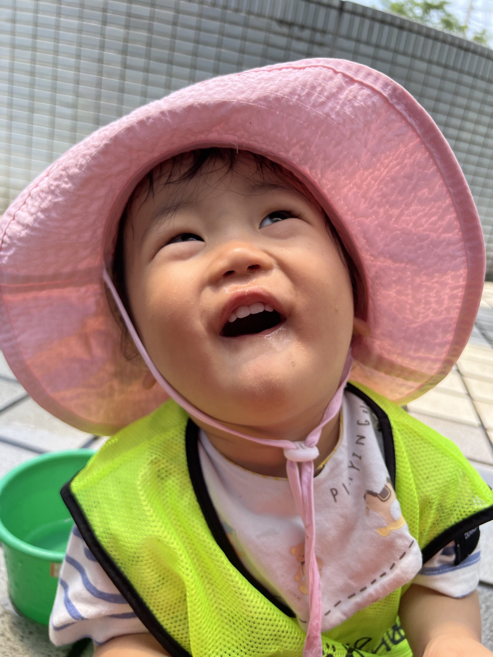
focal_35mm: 26
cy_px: 328
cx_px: 246
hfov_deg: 53.1
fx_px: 494
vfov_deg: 67.3
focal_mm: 5.7
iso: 50
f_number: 1.5
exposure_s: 1/753
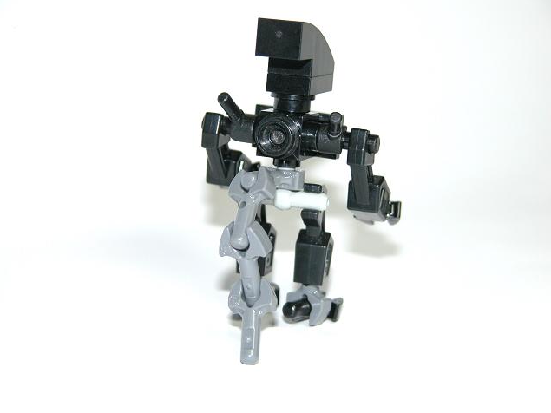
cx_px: 275
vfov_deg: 12.7
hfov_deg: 16.8
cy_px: 206
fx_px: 1862
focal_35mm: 117
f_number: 3.7
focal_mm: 29.5
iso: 100
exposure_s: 1/144
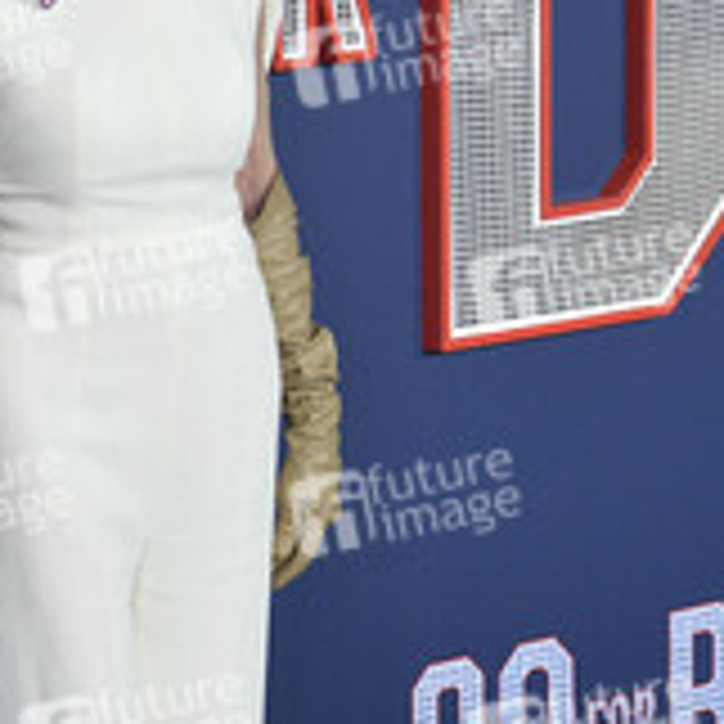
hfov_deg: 10.4
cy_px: 166
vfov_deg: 10.5
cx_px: 13
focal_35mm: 166
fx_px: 3928
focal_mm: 70
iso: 2000
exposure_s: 1/320
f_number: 6.3
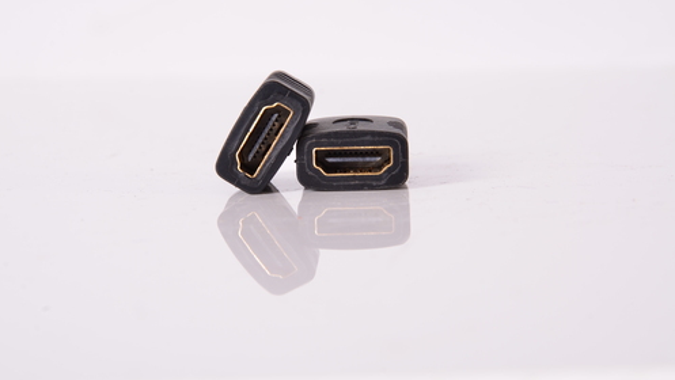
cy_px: 184
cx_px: 338
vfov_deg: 7.3
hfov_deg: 13.0
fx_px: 2964
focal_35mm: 166
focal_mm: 105
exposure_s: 1/200
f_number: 14
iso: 100
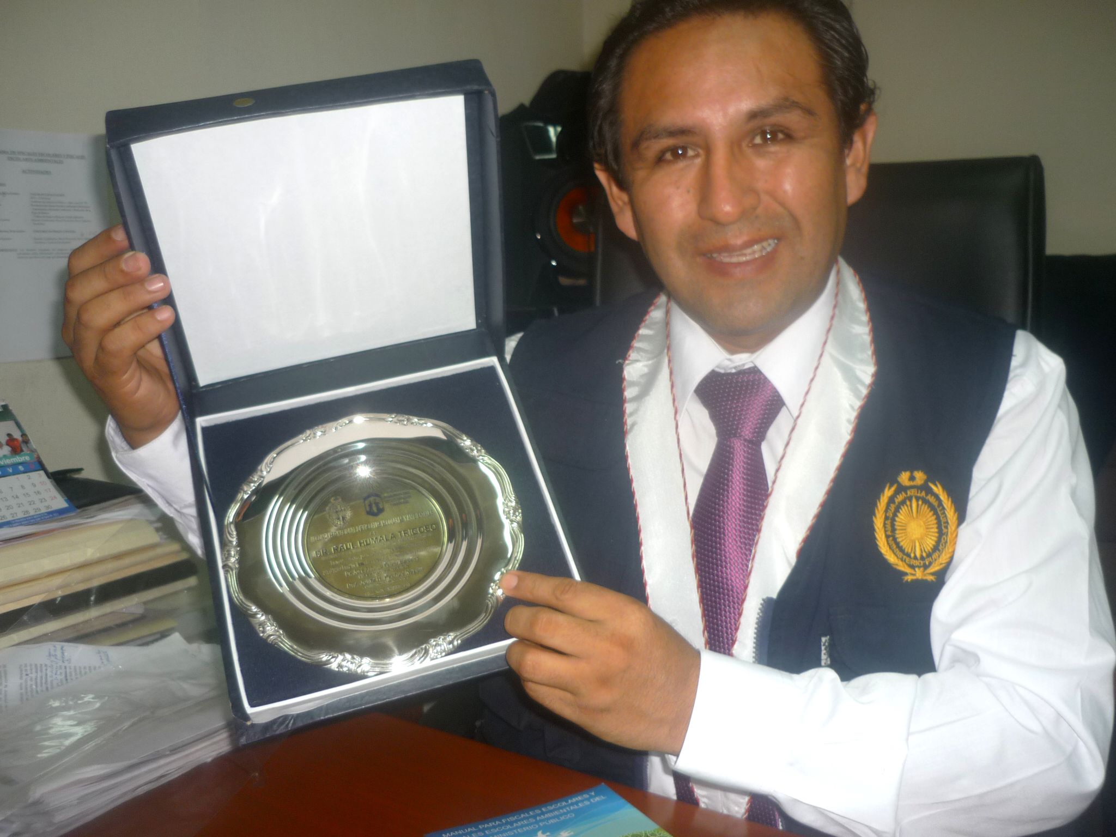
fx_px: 1064
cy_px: 418
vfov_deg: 42.9
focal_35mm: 33
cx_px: 558
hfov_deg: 55.4
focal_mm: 5.5
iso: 100
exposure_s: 1/30
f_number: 2.8
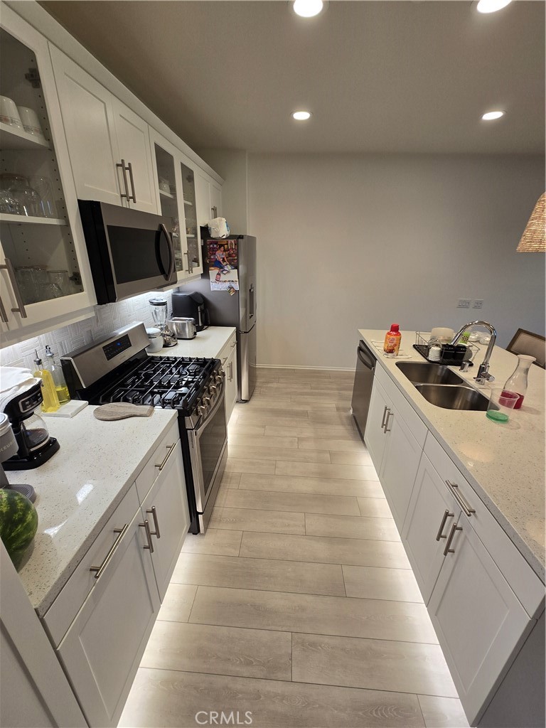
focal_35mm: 13
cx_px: 273
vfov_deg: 106.2
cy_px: 364
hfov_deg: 89.9
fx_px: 273
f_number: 2.2
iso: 64
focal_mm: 2.2
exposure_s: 1/60
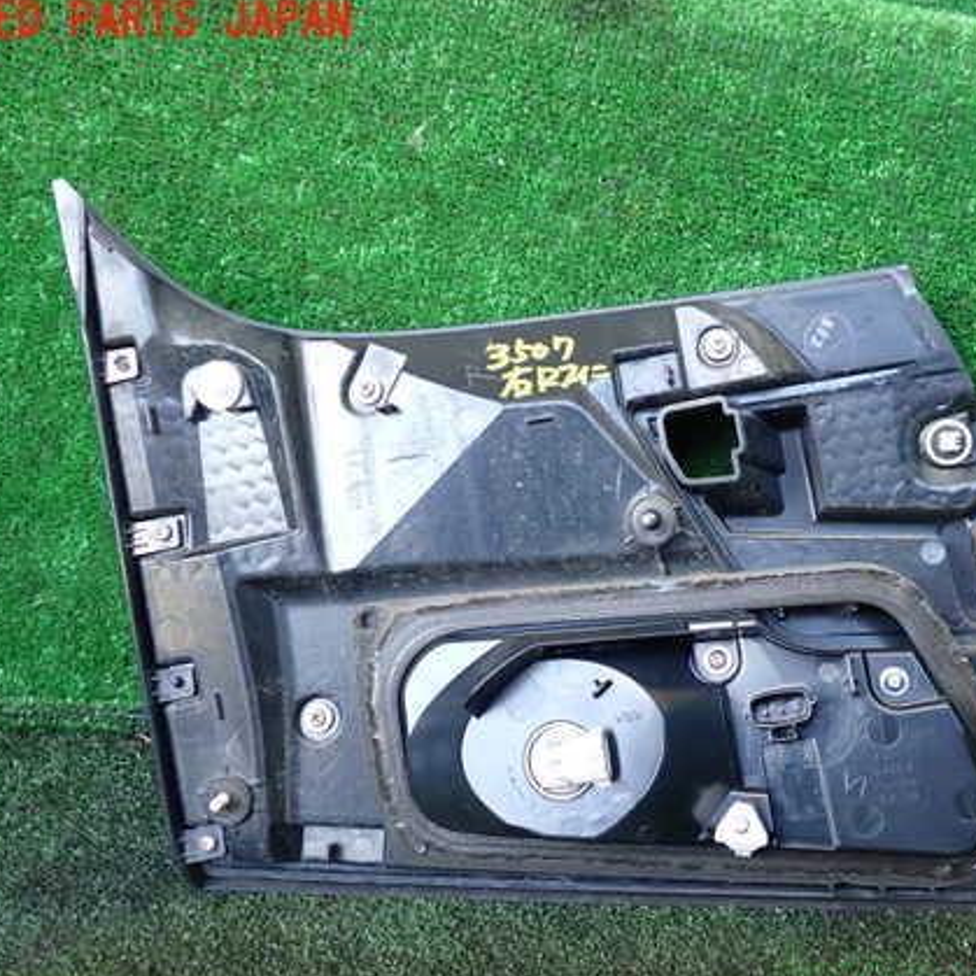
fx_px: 1212
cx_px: 627
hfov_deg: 43.4
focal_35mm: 38
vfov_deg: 43.8
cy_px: 517
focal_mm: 5.4
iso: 200
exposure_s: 1/50
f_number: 2.3
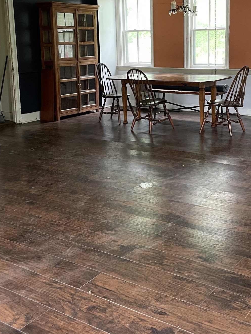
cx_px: 154
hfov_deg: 32.1
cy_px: 107
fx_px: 435
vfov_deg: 41.4
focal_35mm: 45
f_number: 1.6
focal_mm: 4.2
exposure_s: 1/60
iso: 250
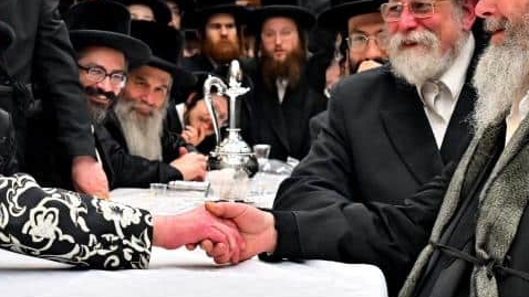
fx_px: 1291
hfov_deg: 23.2
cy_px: 107
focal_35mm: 92
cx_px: 273
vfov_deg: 13.1
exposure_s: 1/250
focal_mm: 27.5
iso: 1000
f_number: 4
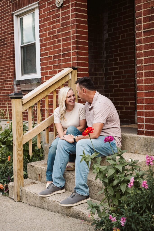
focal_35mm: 52
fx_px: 334
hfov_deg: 26.0
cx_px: 77
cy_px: 116
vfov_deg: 38.2
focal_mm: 52
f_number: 4
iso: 400
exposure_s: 1/500
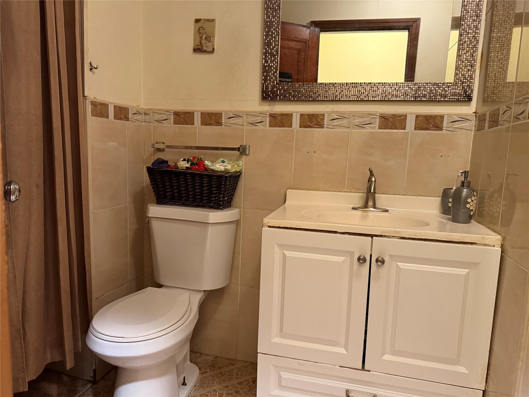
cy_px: 198
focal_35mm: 24
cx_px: 264
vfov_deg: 56.8
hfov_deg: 71.6
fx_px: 367
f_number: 1.78
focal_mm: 6.76
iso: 640
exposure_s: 1/60
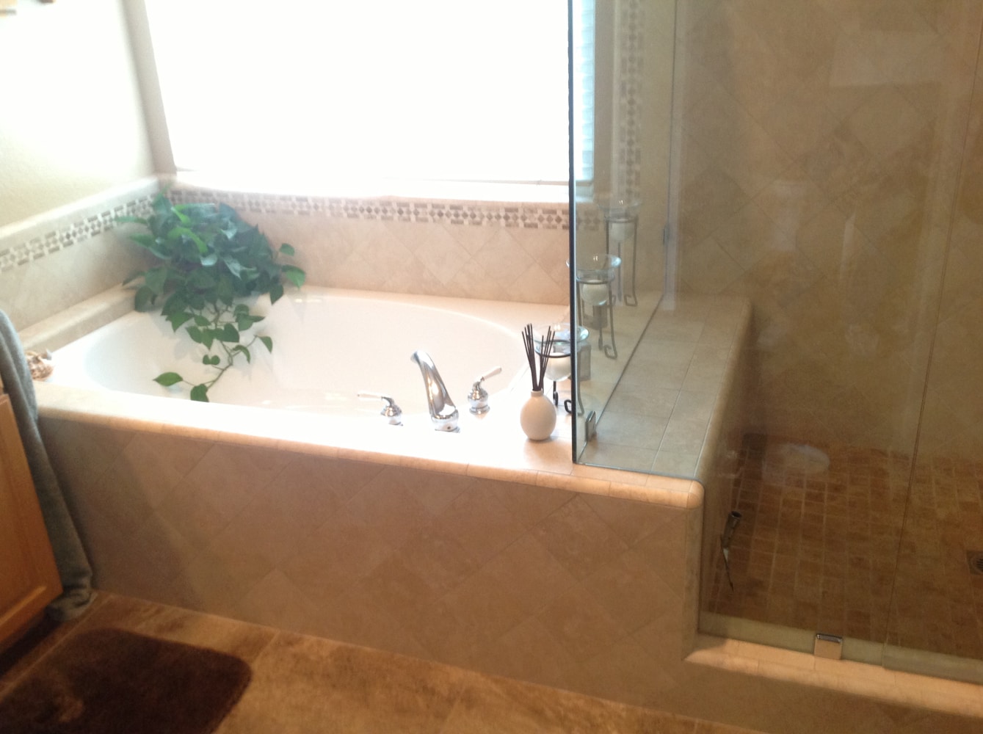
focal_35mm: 35
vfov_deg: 40.6
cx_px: 492
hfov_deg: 52.7
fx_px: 992
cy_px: 367
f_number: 2.4
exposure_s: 1/15
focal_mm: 4.28
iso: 160
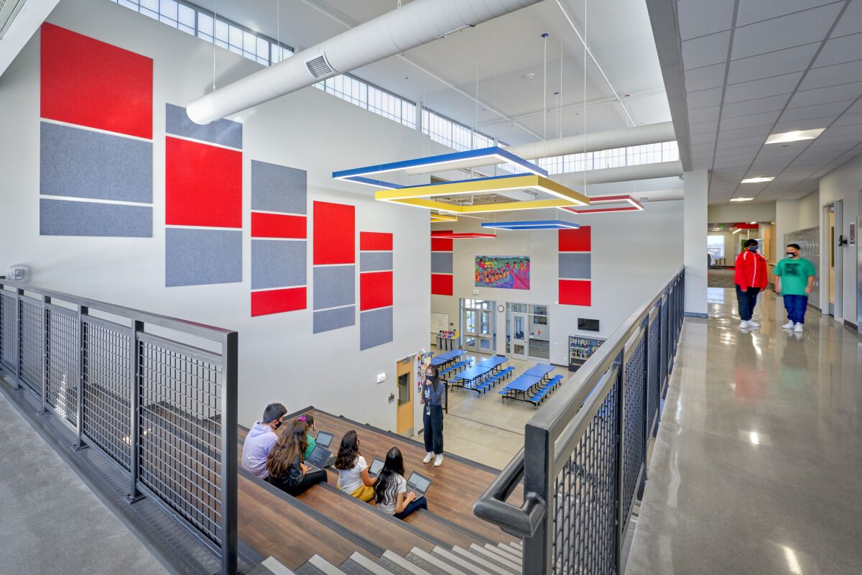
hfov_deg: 100.4
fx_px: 359
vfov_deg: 77.3
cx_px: 431
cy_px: 288
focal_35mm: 15
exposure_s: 1/2.5
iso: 200
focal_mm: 15
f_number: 11
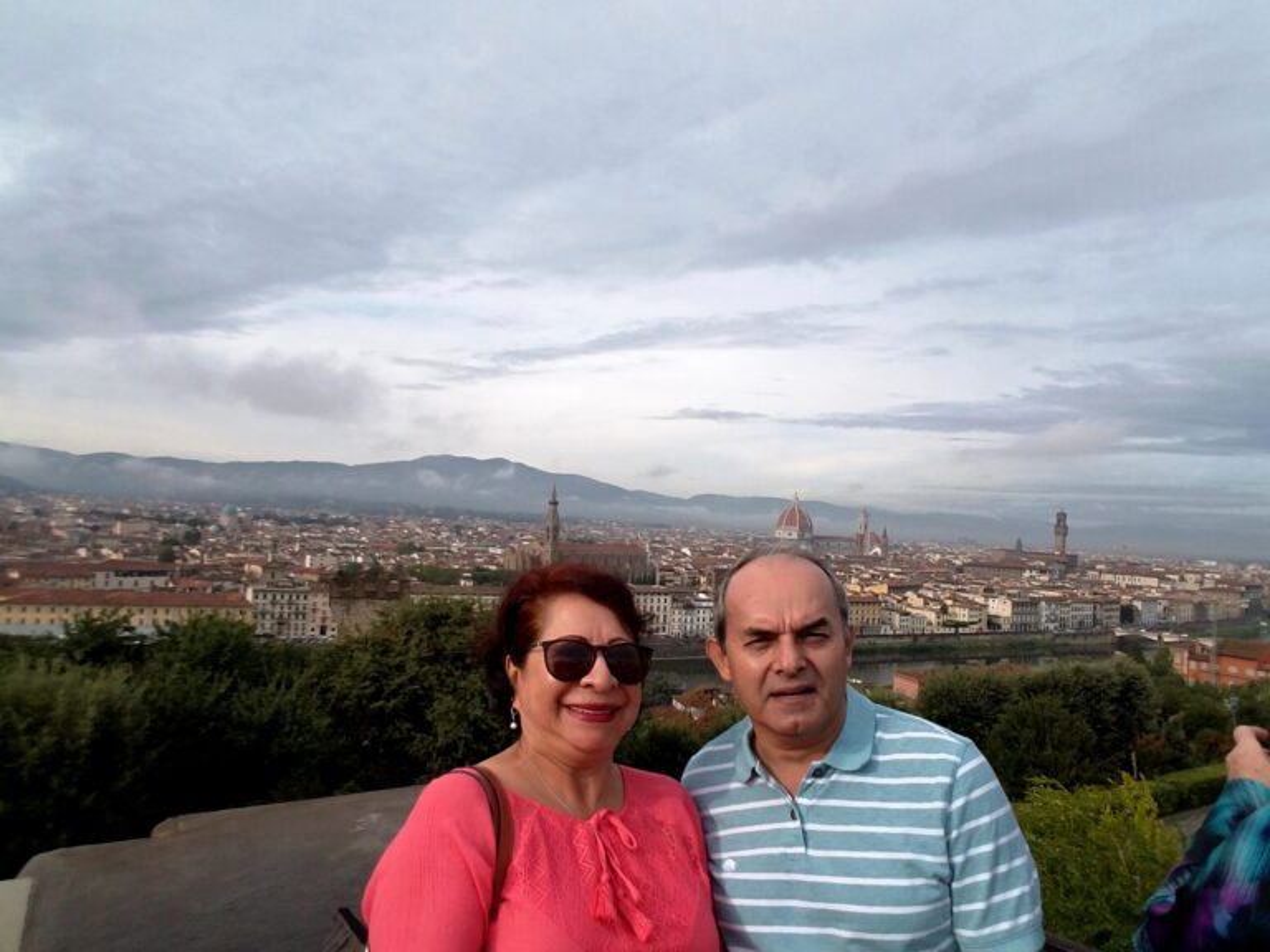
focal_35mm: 21
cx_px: 635
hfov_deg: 79.0
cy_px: 476
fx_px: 770
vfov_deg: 63.4
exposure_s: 1/1728
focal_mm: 2.1
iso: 50
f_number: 1.7
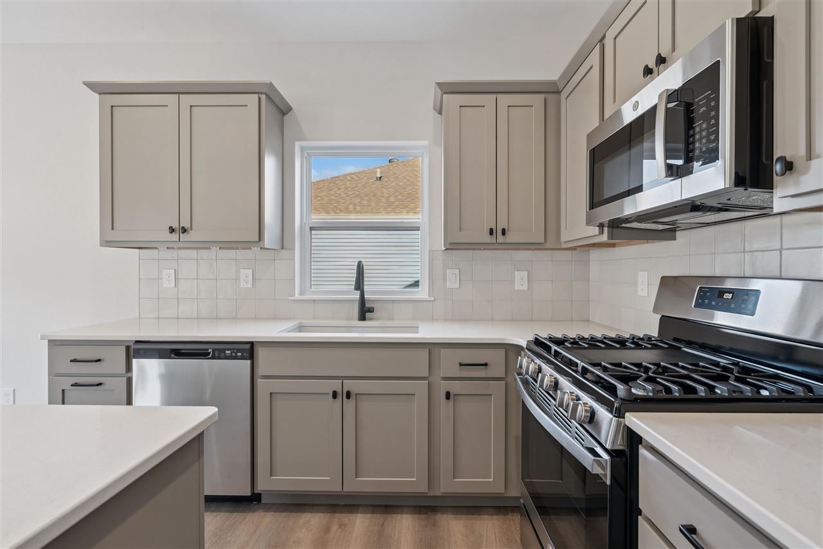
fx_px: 366
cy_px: 274
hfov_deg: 96.7
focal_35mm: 16
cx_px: 412
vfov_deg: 73.7
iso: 400
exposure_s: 1/30
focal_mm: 16
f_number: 8
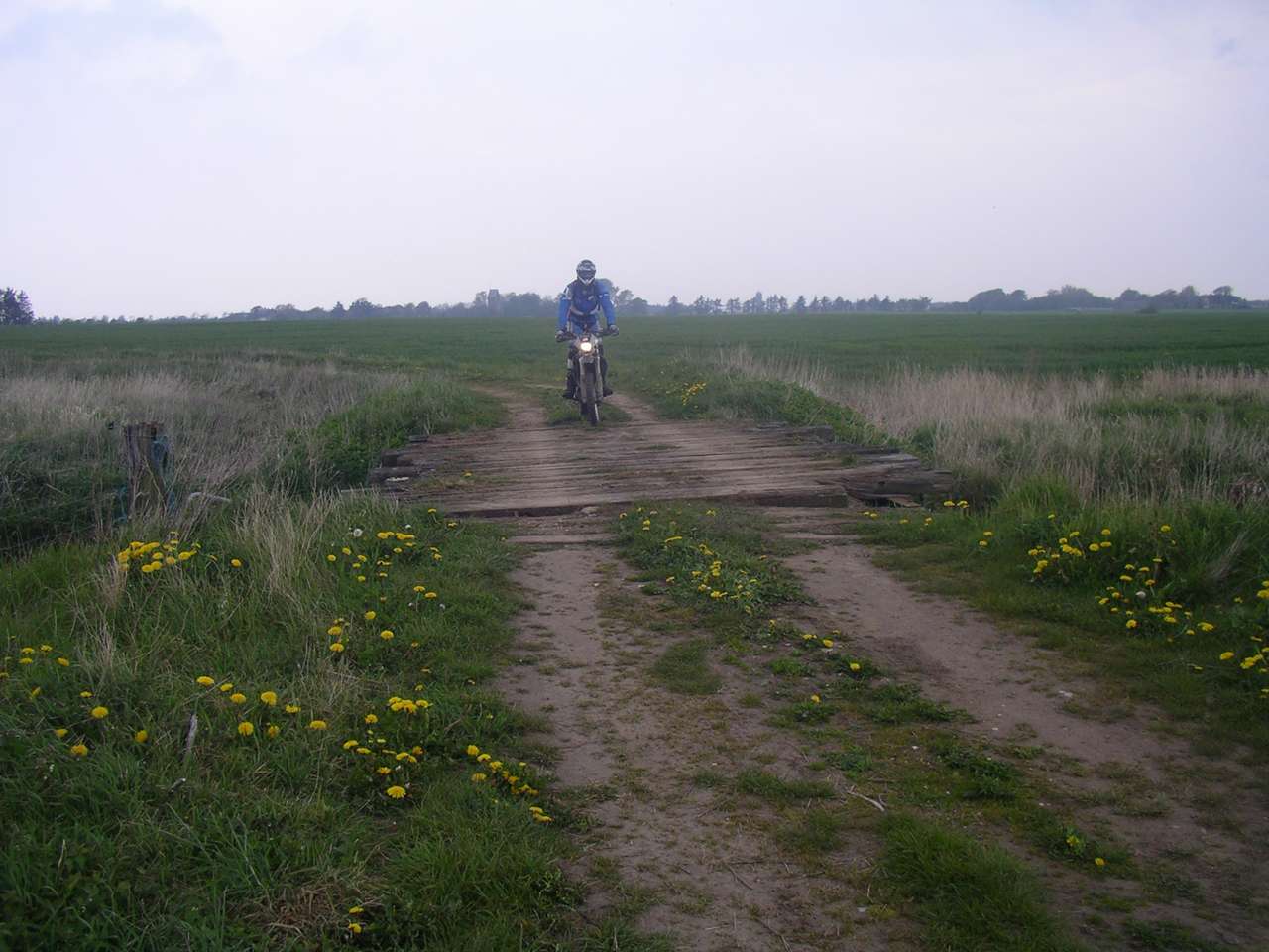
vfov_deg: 38.7
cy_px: 476
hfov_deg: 50.1
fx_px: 1356
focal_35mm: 37
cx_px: 634
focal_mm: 5.7
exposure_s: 1/250
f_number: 2.8
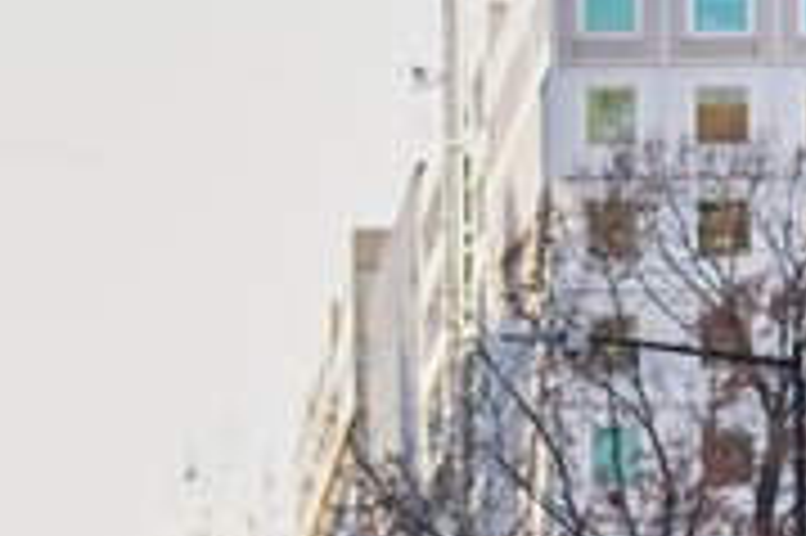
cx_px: 774
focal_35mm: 457
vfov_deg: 3.0
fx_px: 10222
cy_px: 959
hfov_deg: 4.5
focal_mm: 101
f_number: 4
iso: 800
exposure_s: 1/2500
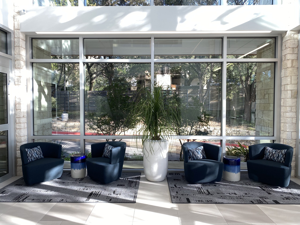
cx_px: 150
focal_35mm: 26
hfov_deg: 67.3
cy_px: 112
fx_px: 225
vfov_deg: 53.1
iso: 32
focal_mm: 4.25
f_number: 1.8
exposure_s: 1/120
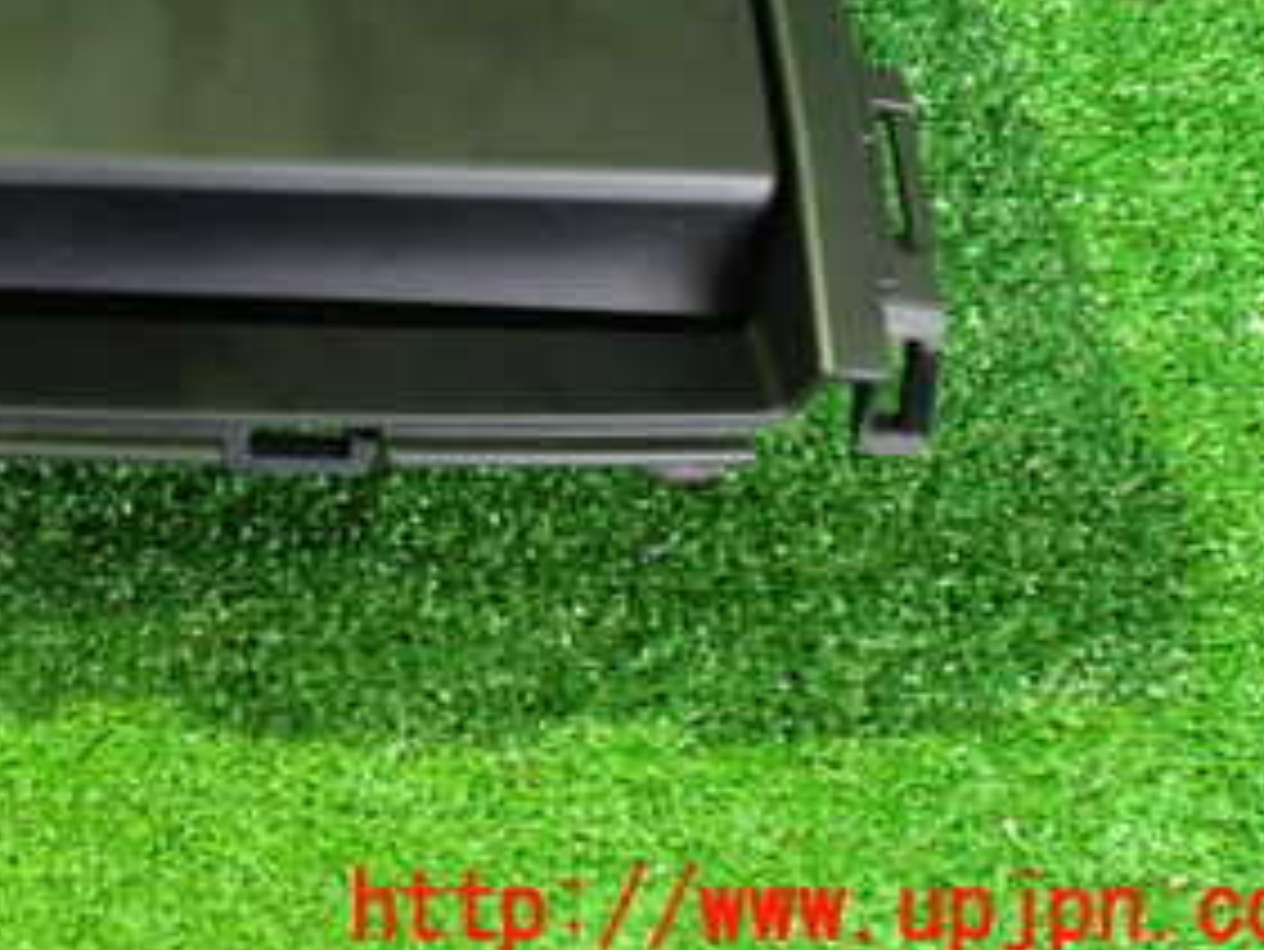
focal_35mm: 64
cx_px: 18
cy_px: -45
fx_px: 2338
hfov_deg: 28.5
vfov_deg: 21.9
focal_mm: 5.4
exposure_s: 1/15
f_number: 2.3
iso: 800
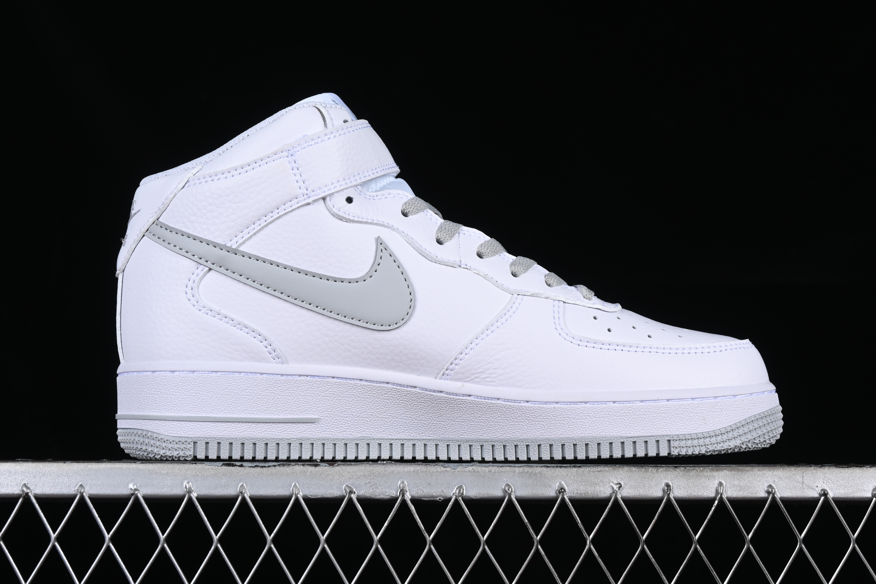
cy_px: 292
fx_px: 1825
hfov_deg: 27.0
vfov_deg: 18.2
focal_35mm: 75
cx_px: 438
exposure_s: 1/80
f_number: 9
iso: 160
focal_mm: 50
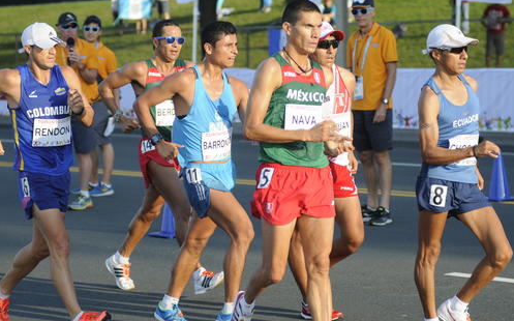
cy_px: 162
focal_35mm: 123
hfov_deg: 17.0
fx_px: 1722
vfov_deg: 10.6
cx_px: 258
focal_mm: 80
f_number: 3.5
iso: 500
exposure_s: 1/2000
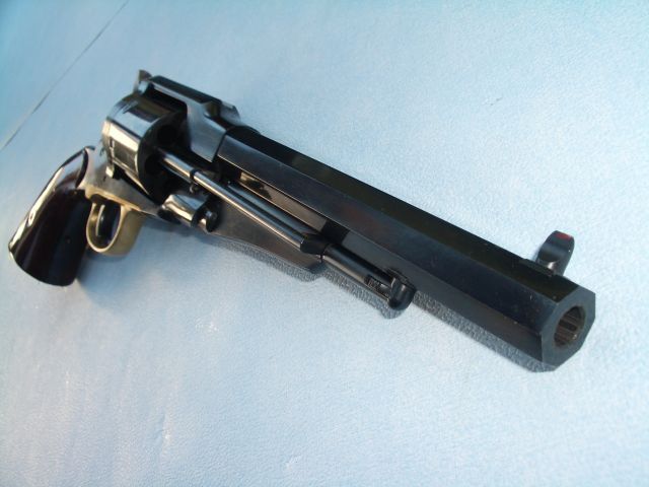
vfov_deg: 40.7
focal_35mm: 35
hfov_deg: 52.6
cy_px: 244
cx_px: 324
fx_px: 656
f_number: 4.3
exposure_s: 1/30
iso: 80
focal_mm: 5.8
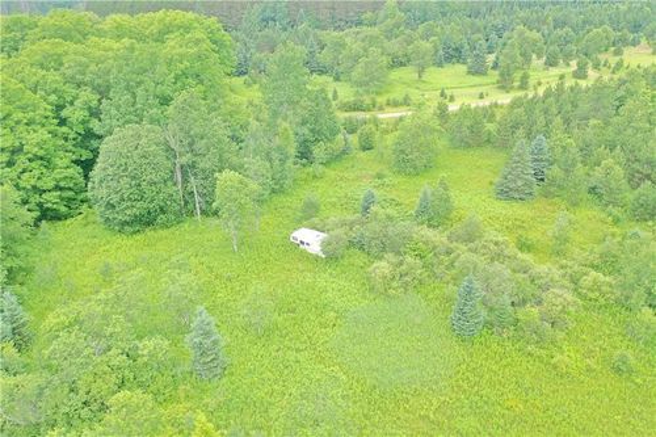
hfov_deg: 65.5
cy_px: 218
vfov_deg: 46.4
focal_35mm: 28
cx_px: 328
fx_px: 510
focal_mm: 10.26
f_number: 2.8
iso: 160
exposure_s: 1/30
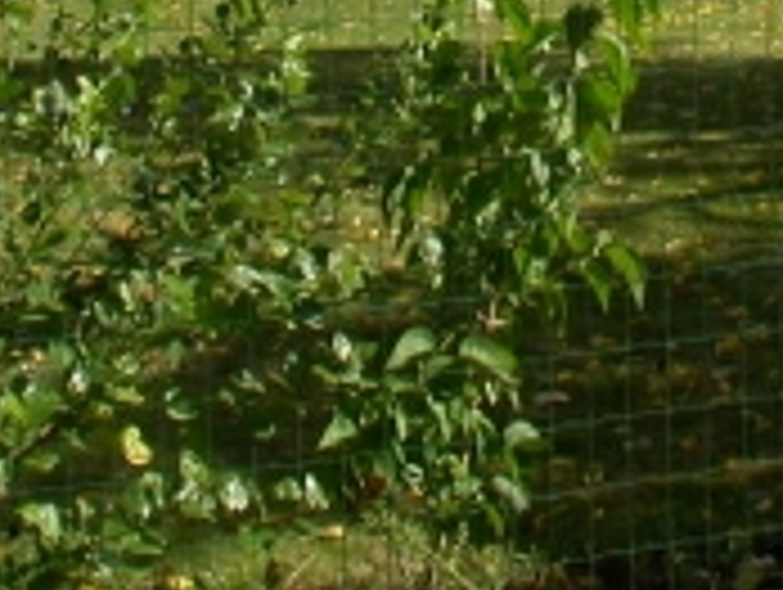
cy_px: -275
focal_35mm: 149
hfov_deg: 13.2
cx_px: 603
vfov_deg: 9.7
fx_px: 3375
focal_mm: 7.85
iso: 100
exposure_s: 1/291
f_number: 6.7
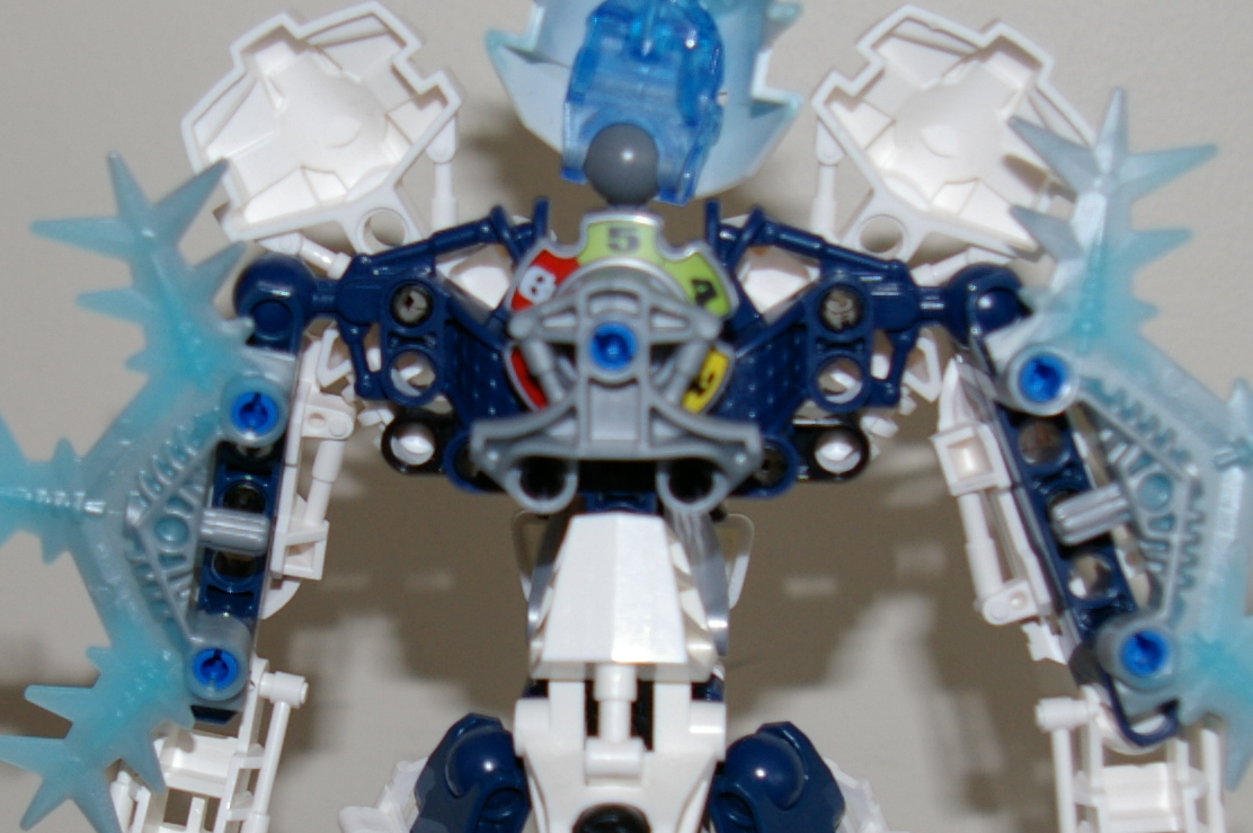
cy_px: 570
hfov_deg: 21.8
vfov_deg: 14.6
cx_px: 457
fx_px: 3246
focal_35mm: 93
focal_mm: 23
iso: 200
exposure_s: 1/45
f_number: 4
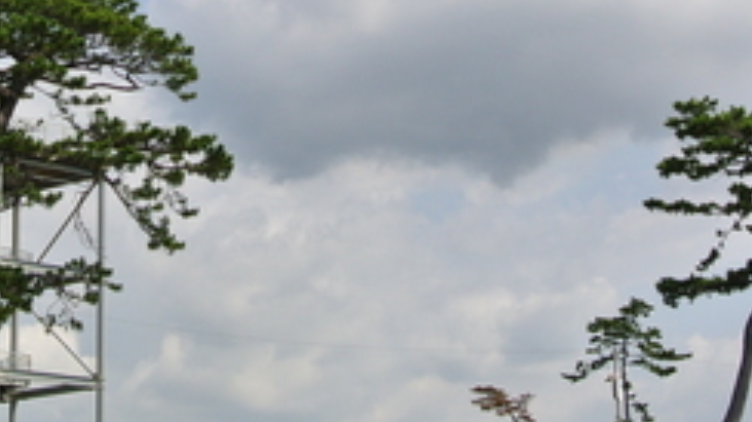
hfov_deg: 20.4
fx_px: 2073
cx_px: 183
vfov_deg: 11.6
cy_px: 52
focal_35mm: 104
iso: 100
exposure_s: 1/1000
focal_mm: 15.7
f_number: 5
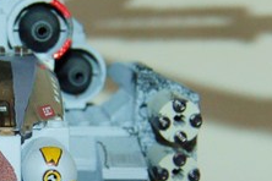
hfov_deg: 12.7
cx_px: -18
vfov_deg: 8.6
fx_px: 1204
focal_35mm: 159
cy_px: 146
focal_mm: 23
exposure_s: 1/60
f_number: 3.8
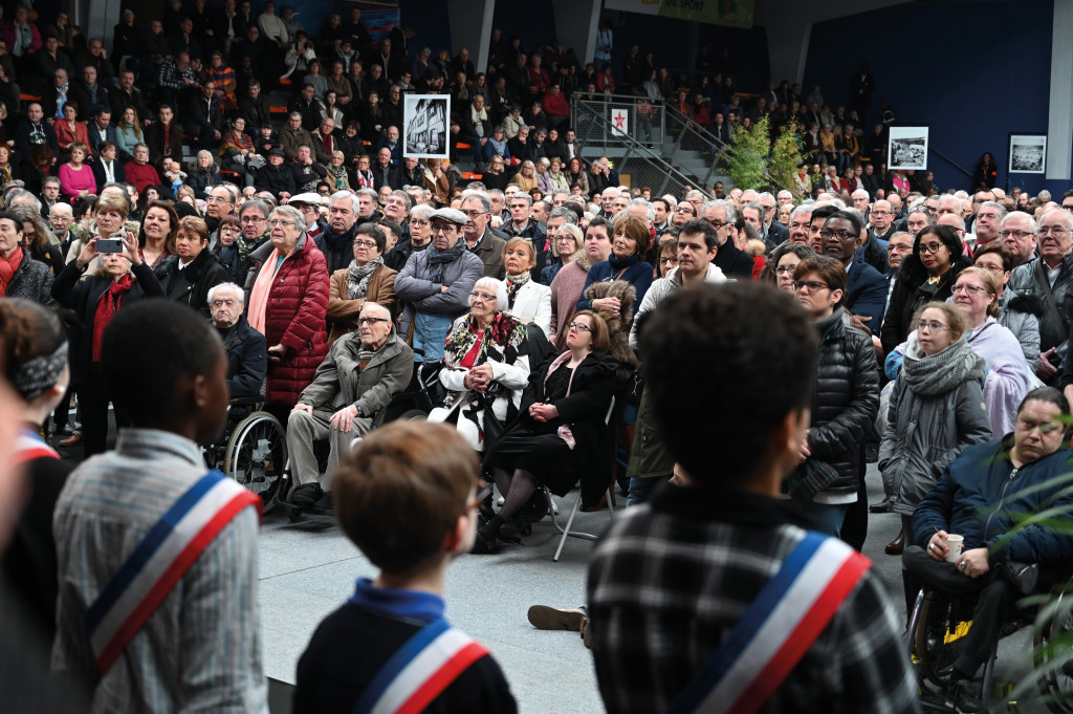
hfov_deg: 39.6
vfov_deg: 26.9
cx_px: 536
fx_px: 1489
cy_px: 357
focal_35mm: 50
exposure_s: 1/125
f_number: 4
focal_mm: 50
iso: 2000
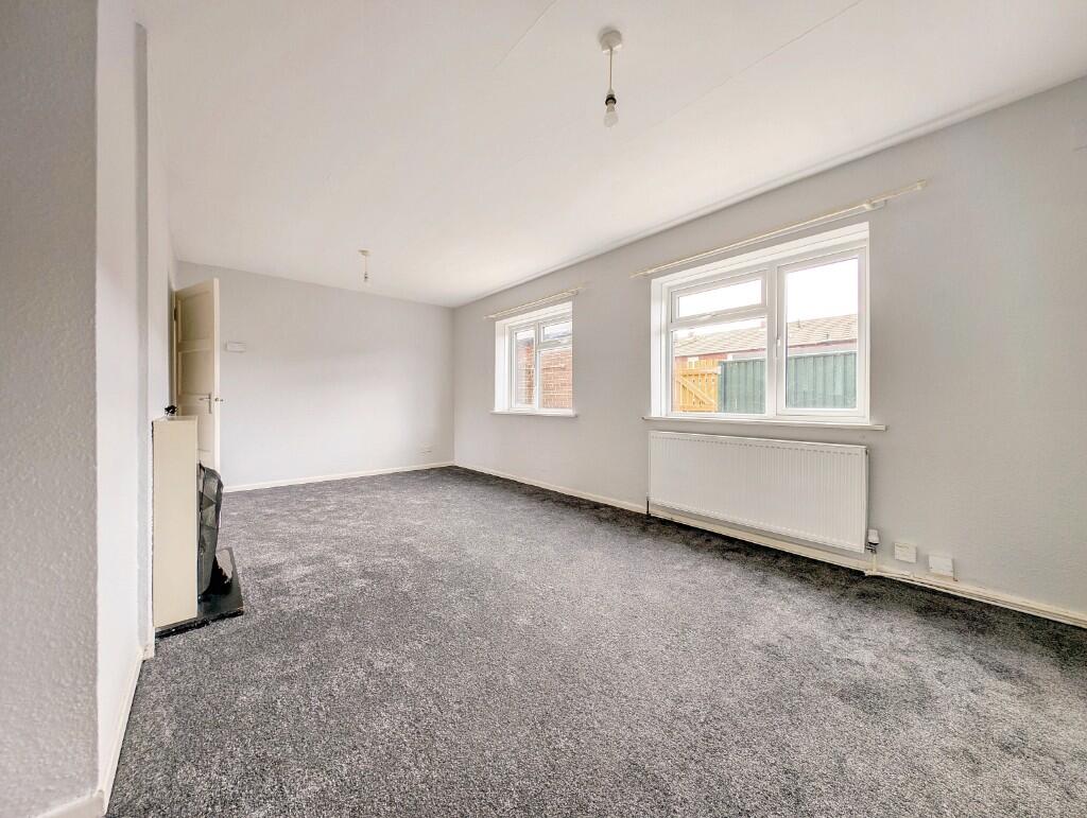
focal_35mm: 12
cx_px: 544
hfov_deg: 110.5
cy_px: 409
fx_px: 377
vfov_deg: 94.6
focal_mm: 2.2
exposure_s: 1/110
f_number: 1.9
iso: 40
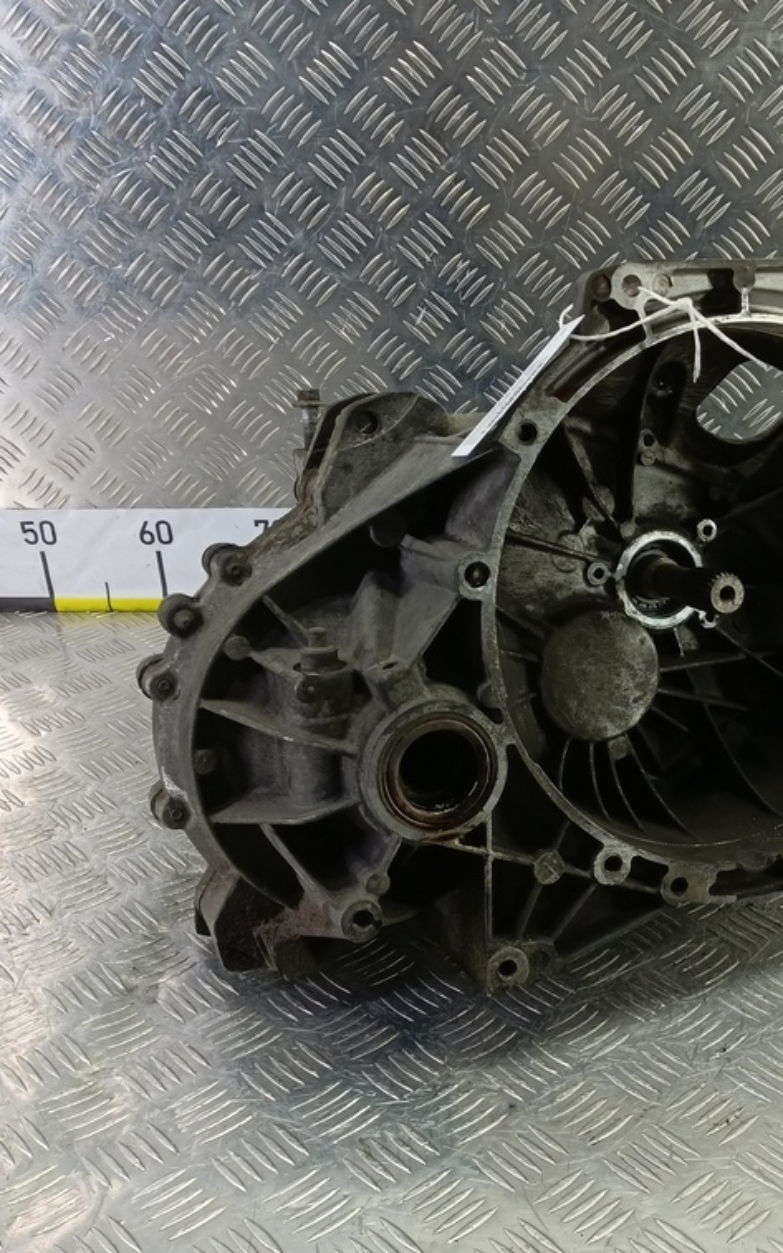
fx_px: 1127
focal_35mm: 33
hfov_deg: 37.4
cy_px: 632
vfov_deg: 58.1
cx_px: 583
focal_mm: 4.11
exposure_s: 1/50
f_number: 1.6
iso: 172
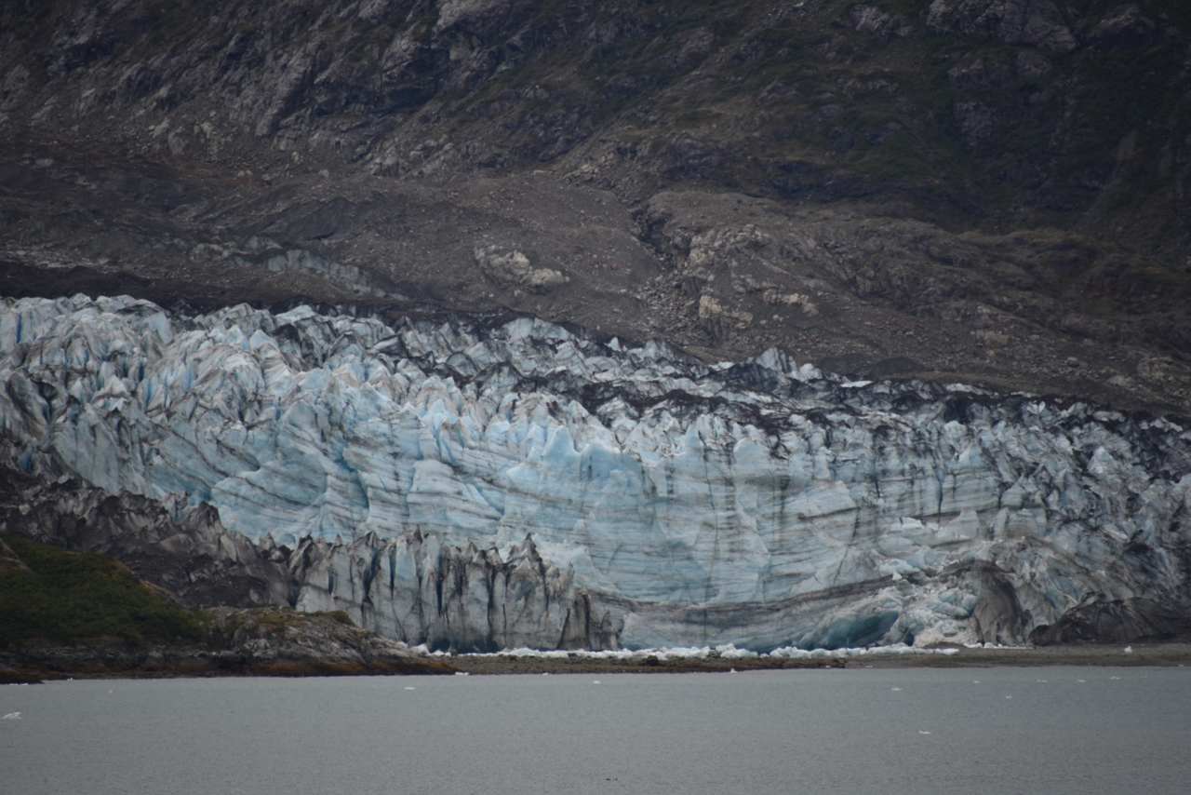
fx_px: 9927
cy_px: 398
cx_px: 596
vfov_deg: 4.6
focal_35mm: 300
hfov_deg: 6.9
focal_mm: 300
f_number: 5.6
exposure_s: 1/640
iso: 220
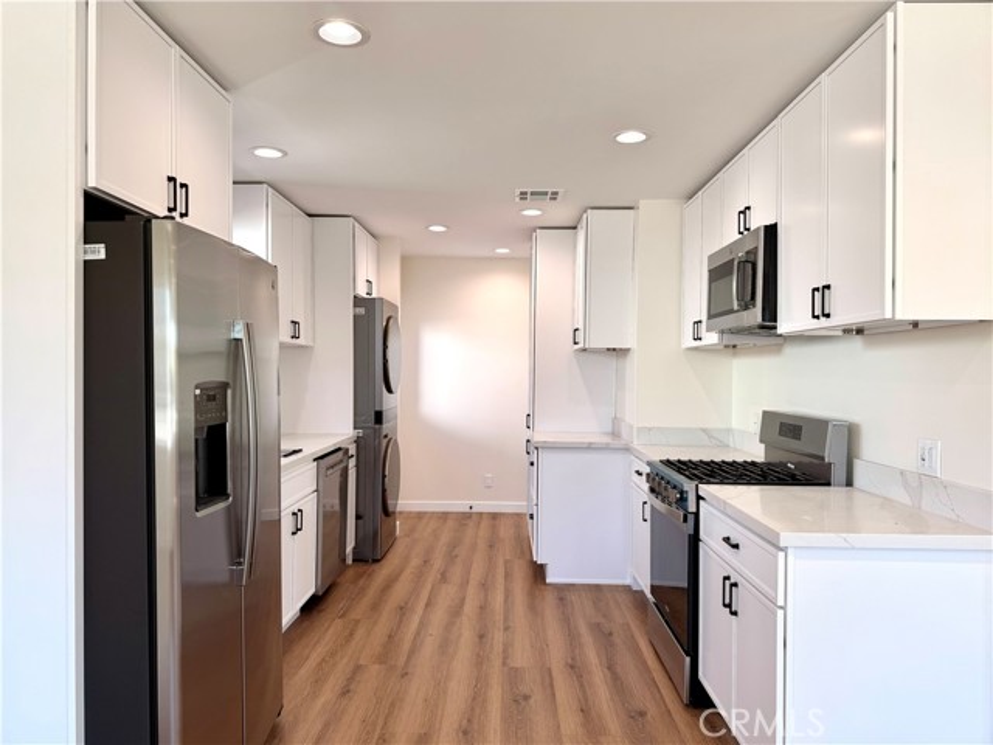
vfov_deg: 56.8
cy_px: 372
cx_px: 496
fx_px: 688
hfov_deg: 71.6
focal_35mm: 24
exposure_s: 1/142
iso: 50
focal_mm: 6.76
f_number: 1.78
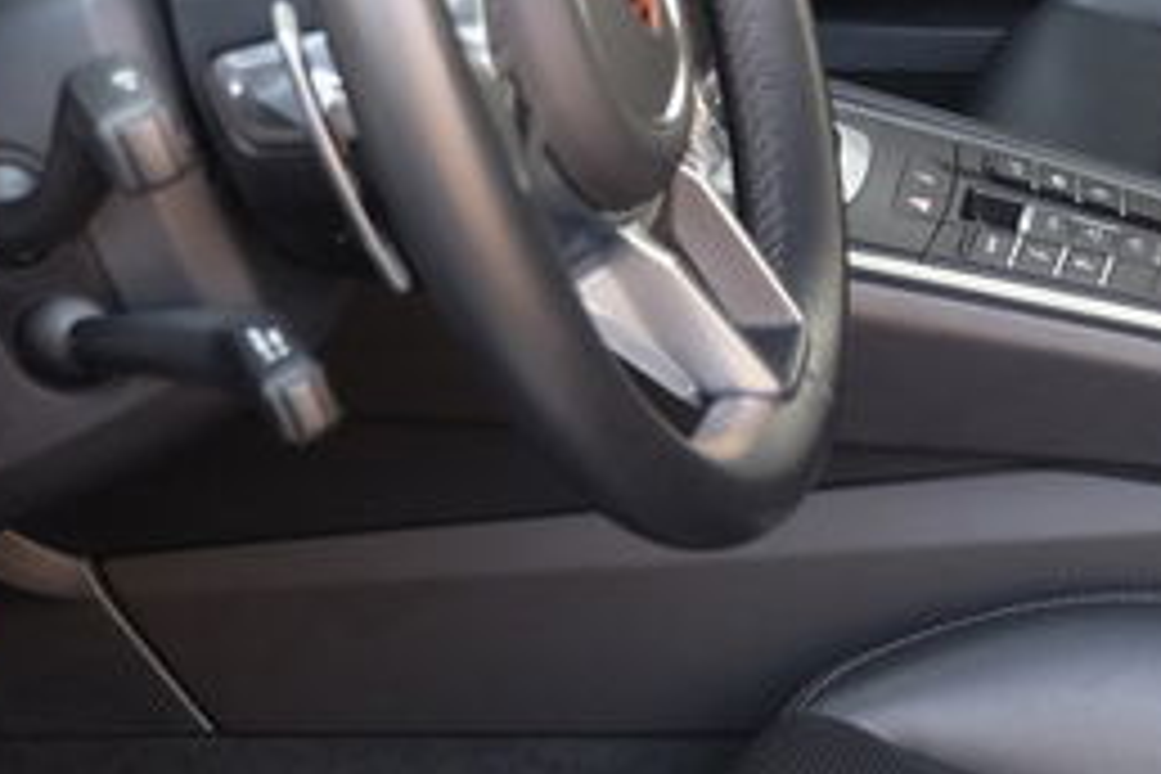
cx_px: 1516
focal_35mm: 128
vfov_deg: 10.6
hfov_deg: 15.3
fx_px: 4128
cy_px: -45
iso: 320
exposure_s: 1/60
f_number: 3.2
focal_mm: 28.9
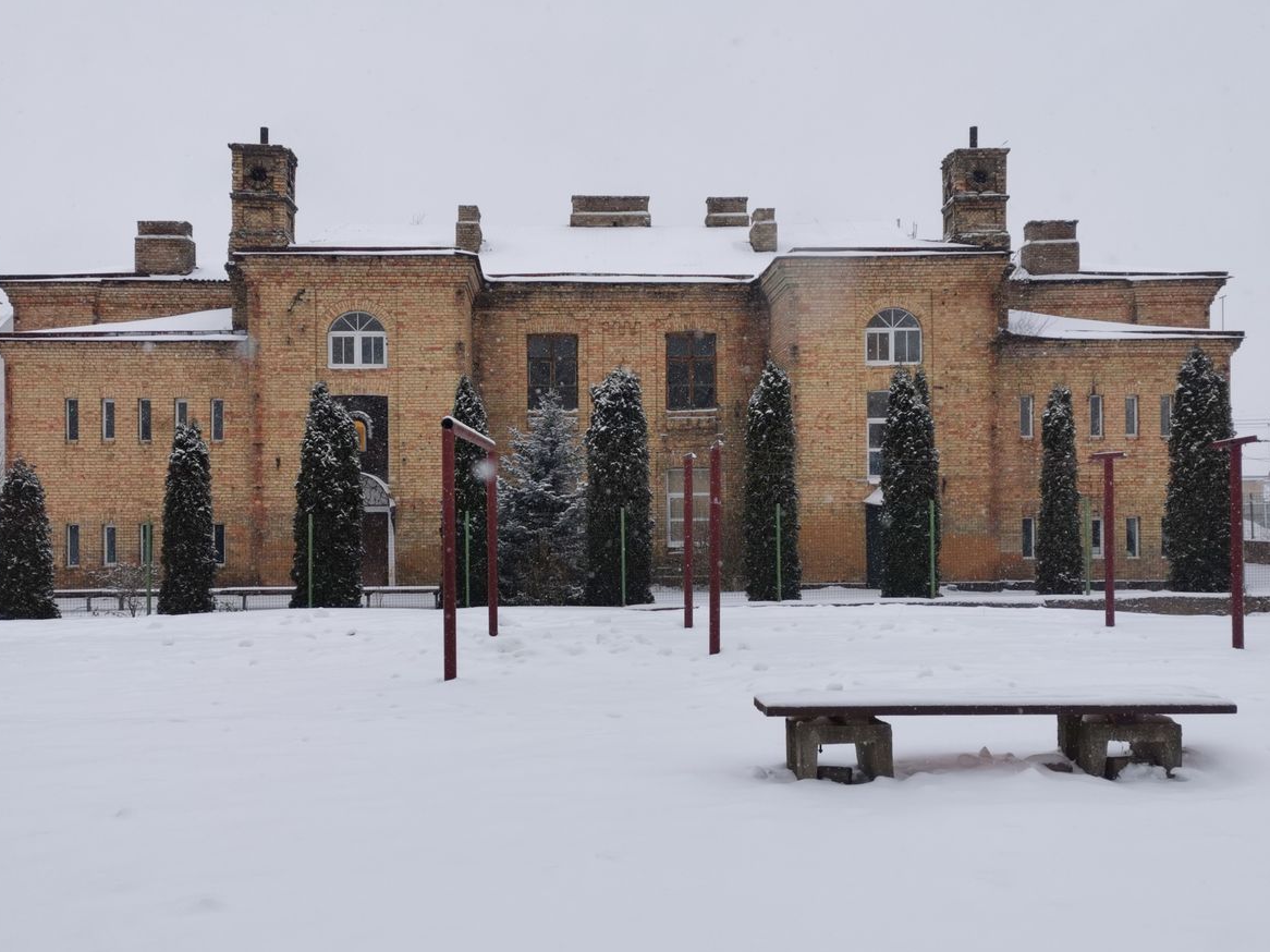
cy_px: 488
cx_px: 620
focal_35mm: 35
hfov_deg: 52.6
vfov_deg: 40.7
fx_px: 1284
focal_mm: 5.58
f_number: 1.8
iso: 50
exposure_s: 1/929
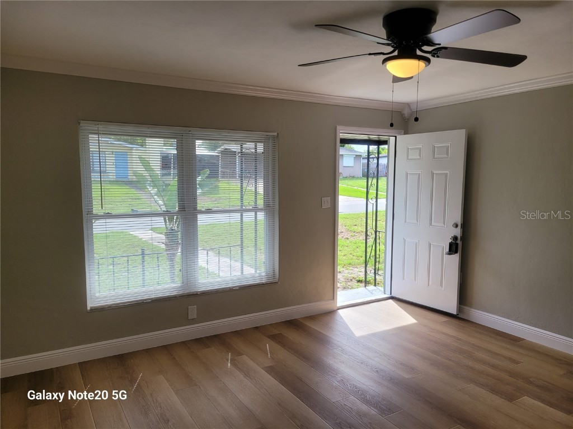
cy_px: 214
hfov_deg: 67.3
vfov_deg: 53.1
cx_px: 286
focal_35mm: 26
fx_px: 430
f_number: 1.8
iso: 40
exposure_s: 1/431
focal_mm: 5.4
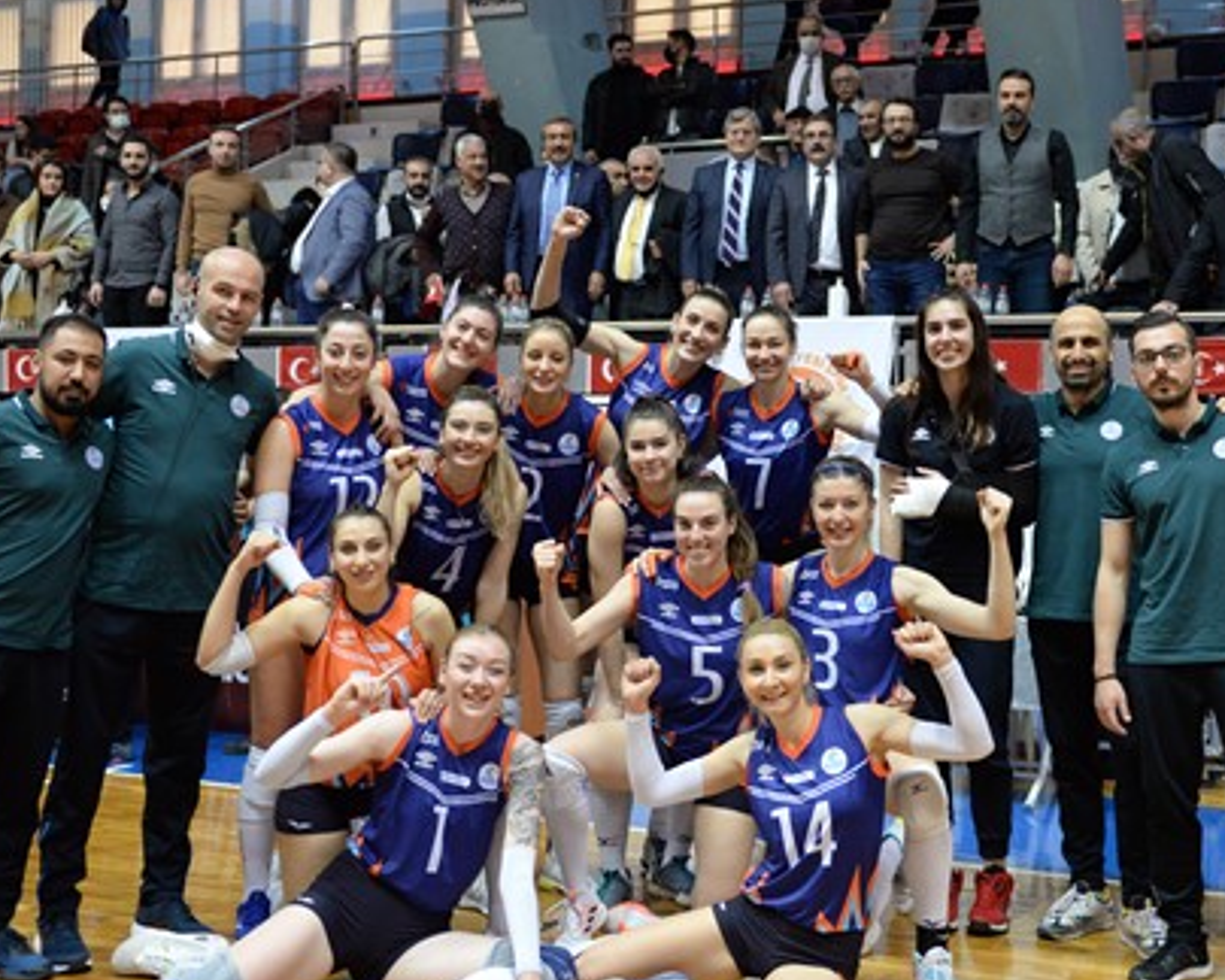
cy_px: 432
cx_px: 782
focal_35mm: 52
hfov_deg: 35.8
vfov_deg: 29.1
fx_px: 1885
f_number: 2.8
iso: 3200
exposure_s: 1/320
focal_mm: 35
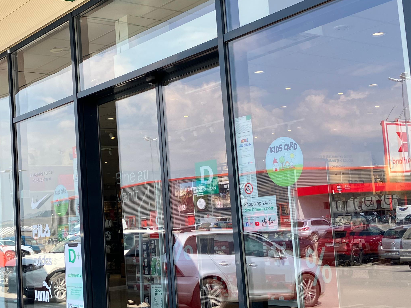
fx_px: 653
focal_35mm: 55
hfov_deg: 34.8
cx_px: 168
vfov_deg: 26.6
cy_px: 159
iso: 32
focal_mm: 3.99
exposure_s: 1/505
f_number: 1.8
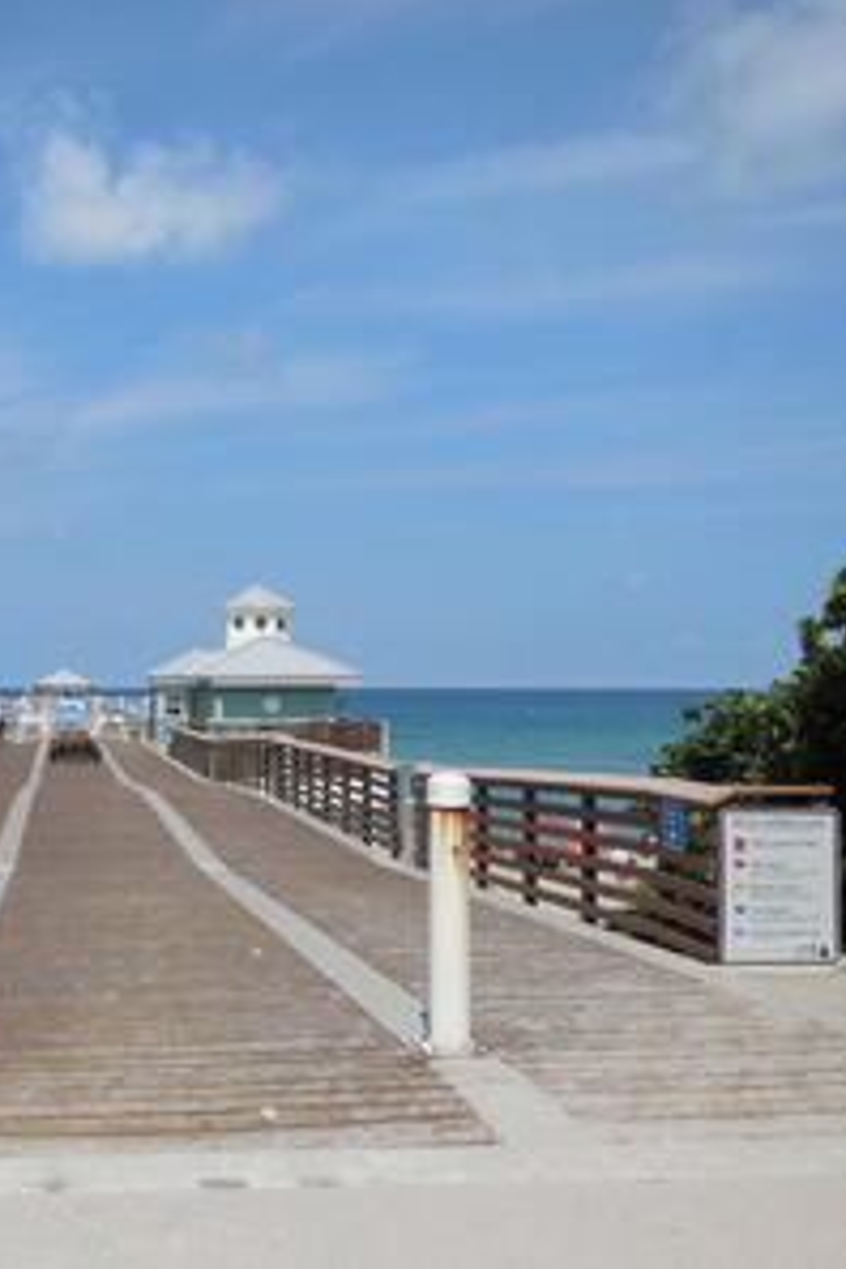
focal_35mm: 35
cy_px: 632
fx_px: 1234
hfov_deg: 36.8
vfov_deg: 54.4
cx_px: 192
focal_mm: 4.5
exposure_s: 1/800
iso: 125
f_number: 6.2
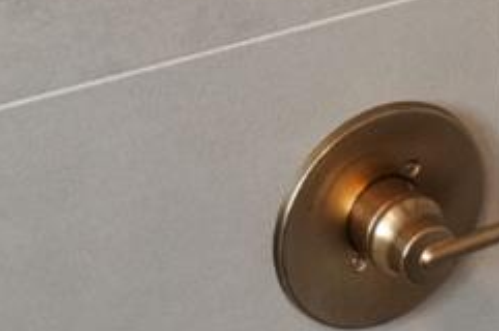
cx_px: 936
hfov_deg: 16.0
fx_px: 1467
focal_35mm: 106
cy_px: -552
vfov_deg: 10.4
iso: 800
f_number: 9
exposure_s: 1/13
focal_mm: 17
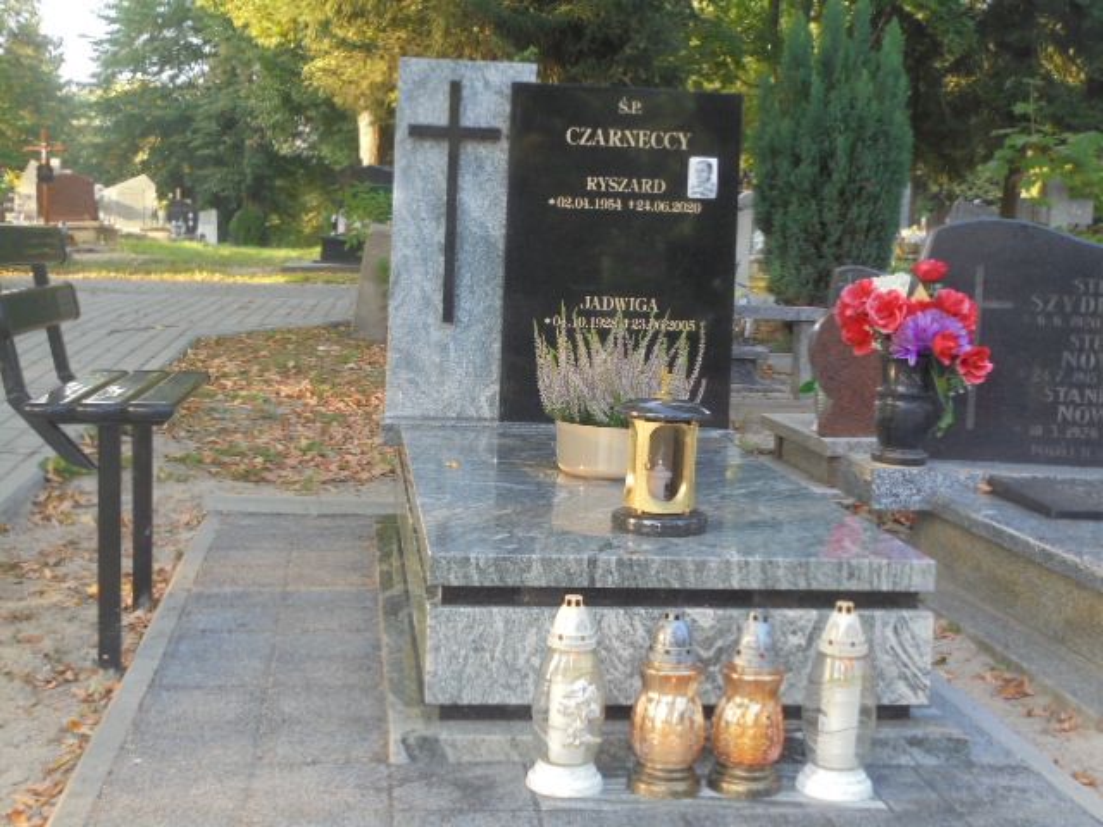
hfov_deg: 38.9
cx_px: 552
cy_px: 414
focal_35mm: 49
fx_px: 1561
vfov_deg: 29.7
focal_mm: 8.9
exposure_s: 1/30
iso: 100
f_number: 4.8
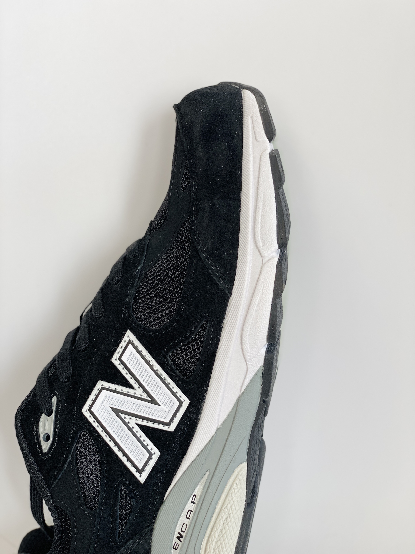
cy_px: 277
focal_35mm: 52
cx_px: 208
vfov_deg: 36.8
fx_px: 831
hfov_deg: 28.0
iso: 50
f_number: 2
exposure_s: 1/100
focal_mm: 6
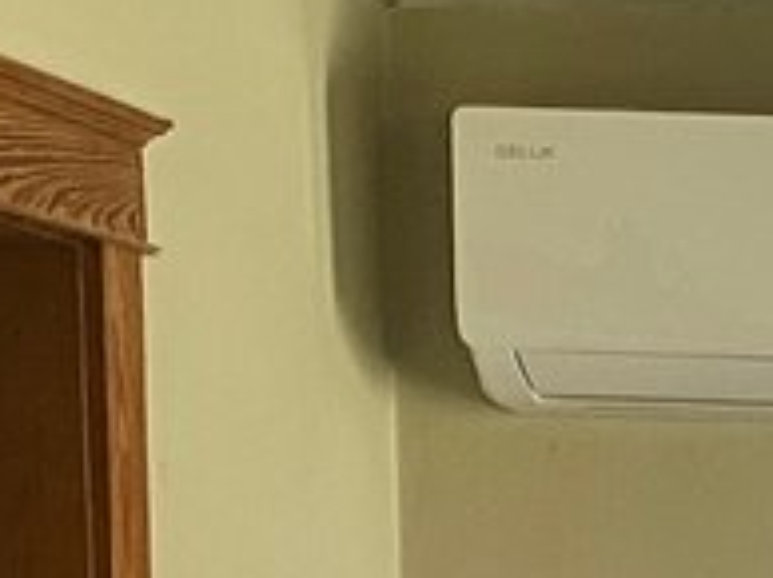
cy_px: 1385
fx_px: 4528
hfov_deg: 8.6
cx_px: 2078
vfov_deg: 6.9
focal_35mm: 203
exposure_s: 1/60
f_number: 1.8
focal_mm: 4.25
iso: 80
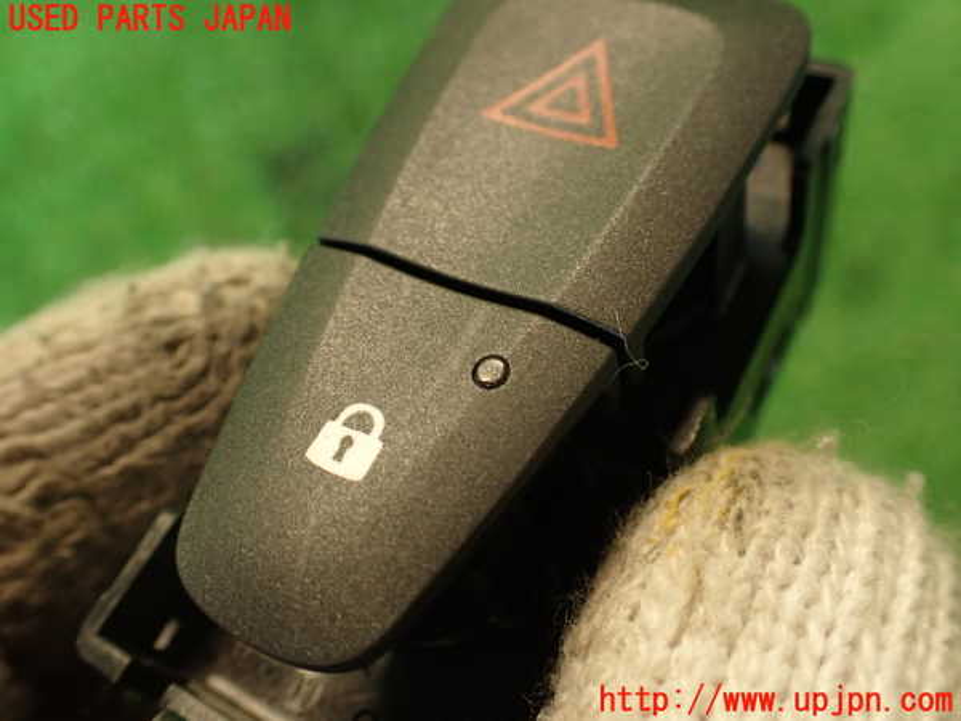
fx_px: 888
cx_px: 480
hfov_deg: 56.8
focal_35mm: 32
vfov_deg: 44.2
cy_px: 360
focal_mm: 5.79
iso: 250
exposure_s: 1/30
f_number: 2.4
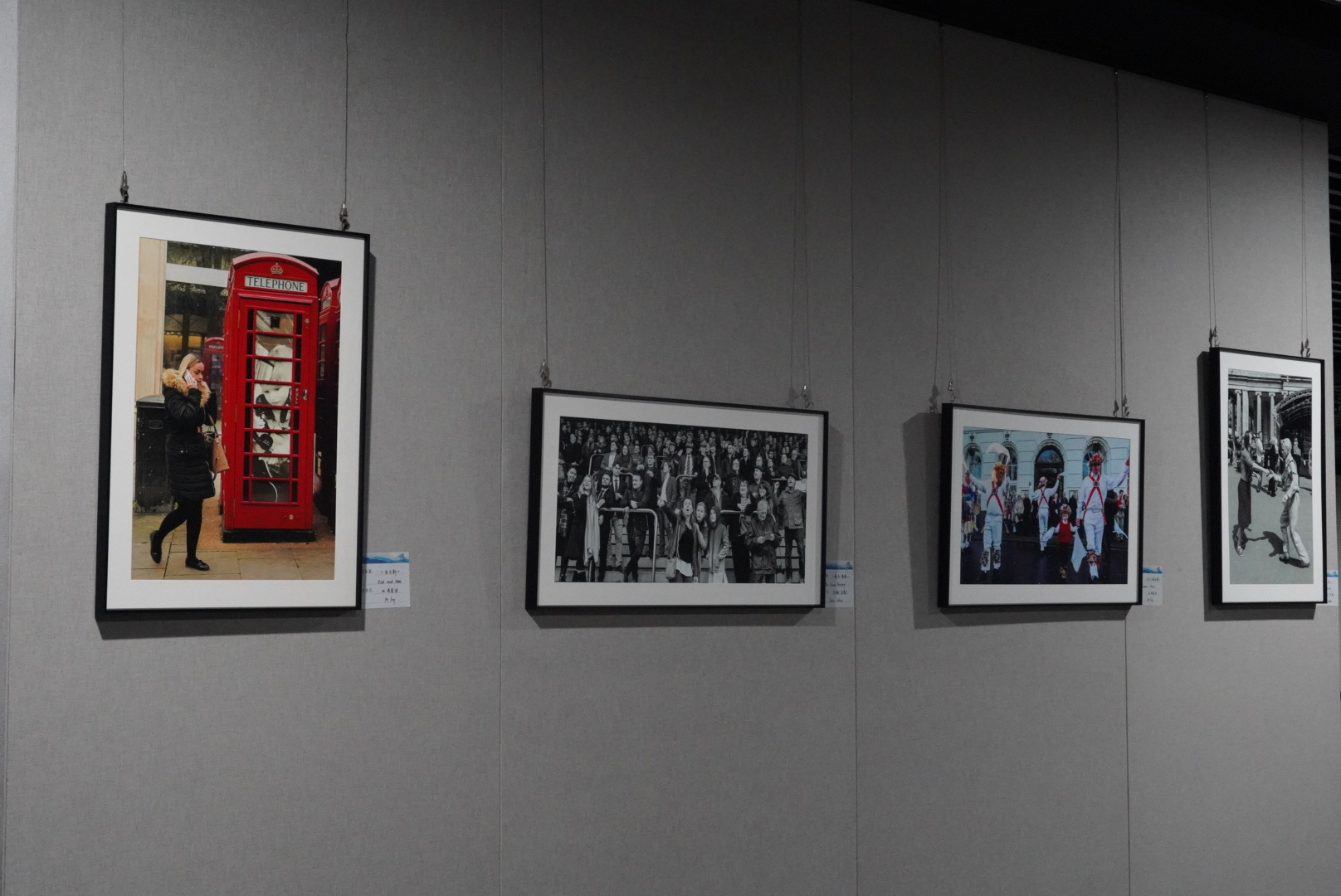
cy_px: 448
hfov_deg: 33.4
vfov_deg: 22.7
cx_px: 670
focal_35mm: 60
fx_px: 2237
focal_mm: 60
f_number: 5.6
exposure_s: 1/60
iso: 12800
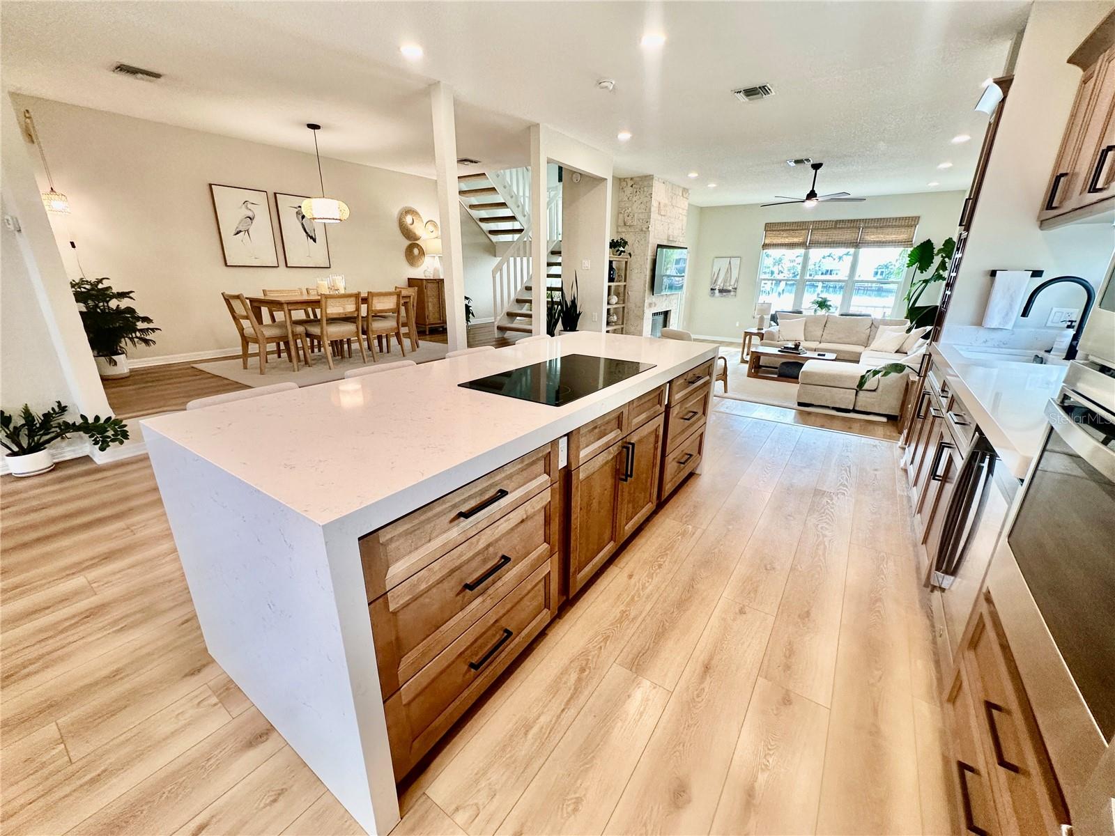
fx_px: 451
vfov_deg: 85.7
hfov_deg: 102.1
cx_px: 558
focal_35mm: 14
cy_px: 418
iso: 200
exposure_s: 1/120
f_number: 2.2
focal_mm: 2.22
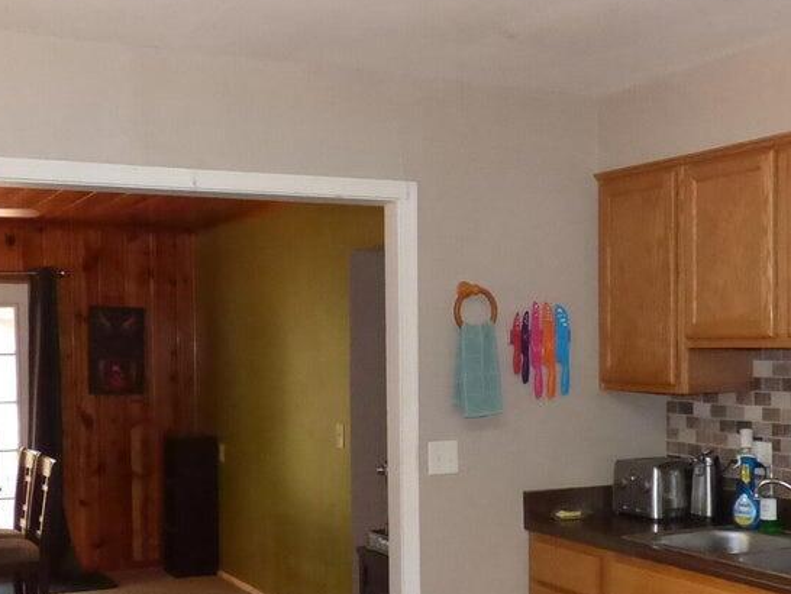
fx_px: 1143
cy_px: 419
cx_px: 437
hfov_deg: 38.1
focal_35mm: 50
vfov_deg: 28.8
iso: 800
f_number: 2.8
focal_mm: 3.58
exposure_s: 1/60
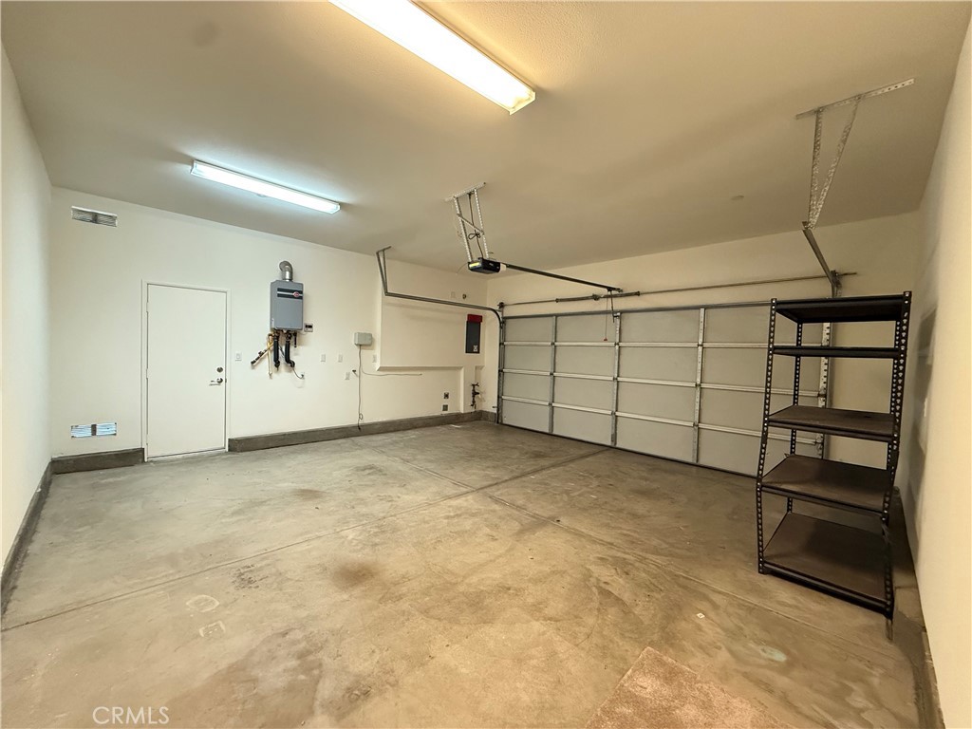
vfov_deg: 85.7
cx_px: 486
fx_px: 393
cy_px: 364
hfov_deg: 102.1
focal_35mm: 14
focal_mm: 2.22
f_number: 2.2
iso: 640
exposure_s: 1/60
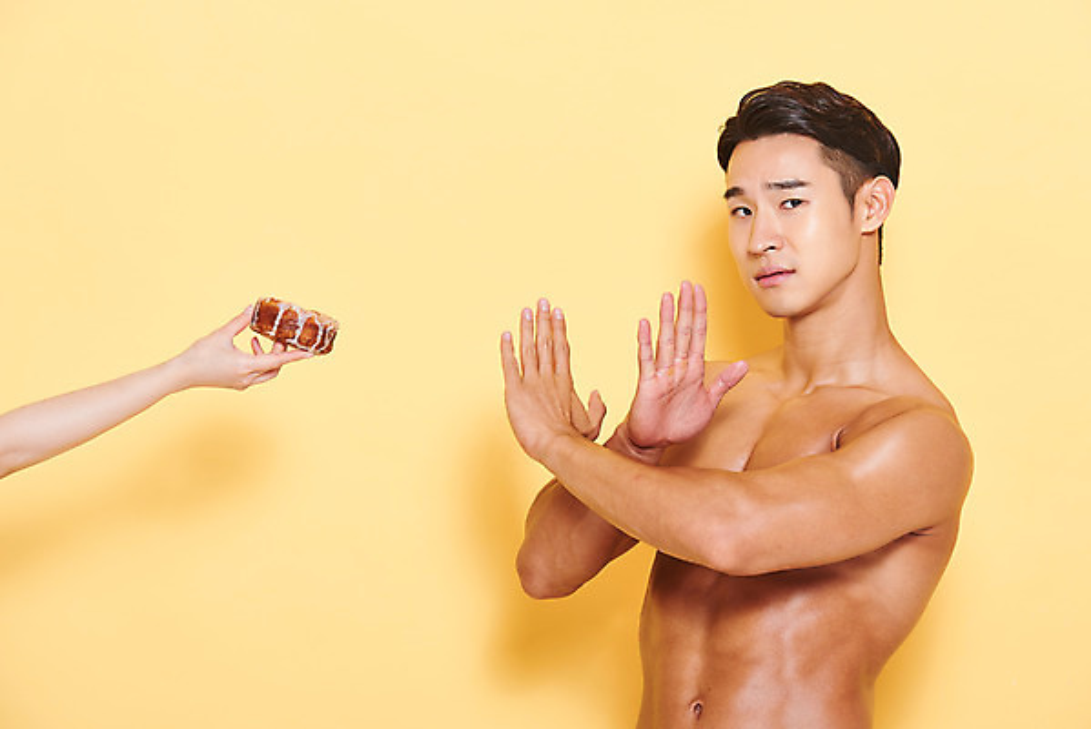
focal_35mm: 200
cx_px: 546
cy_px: 364
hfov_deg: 10.3
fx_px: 6064
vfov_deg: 6.9
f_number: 11
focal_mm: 200
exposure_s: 1/125
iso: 100
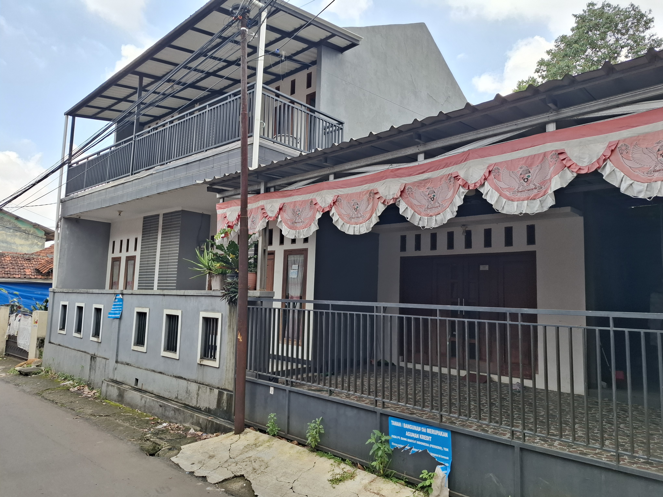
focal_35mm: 23
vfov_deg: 58.9
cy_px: 248
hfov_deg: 73.9
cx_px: 332
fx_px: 441
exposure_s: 1/369
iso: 50
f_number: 1.8
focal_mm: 5.54
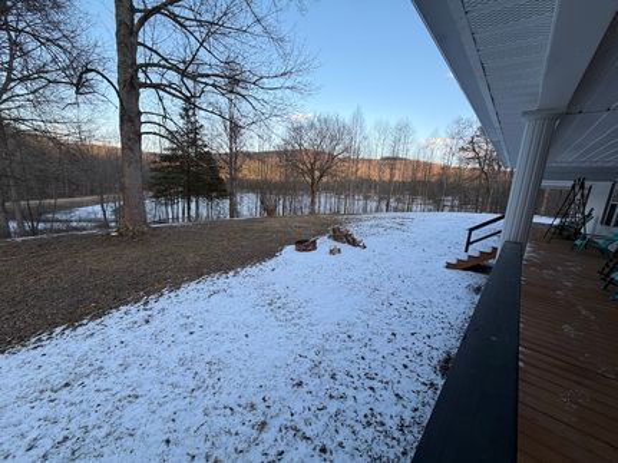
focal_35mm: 14
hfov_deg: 102.1
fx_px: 250
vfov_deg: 85.6
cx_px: 309
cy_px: 232
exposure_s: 1/370
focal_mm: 2.22
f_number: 2.2
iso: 50
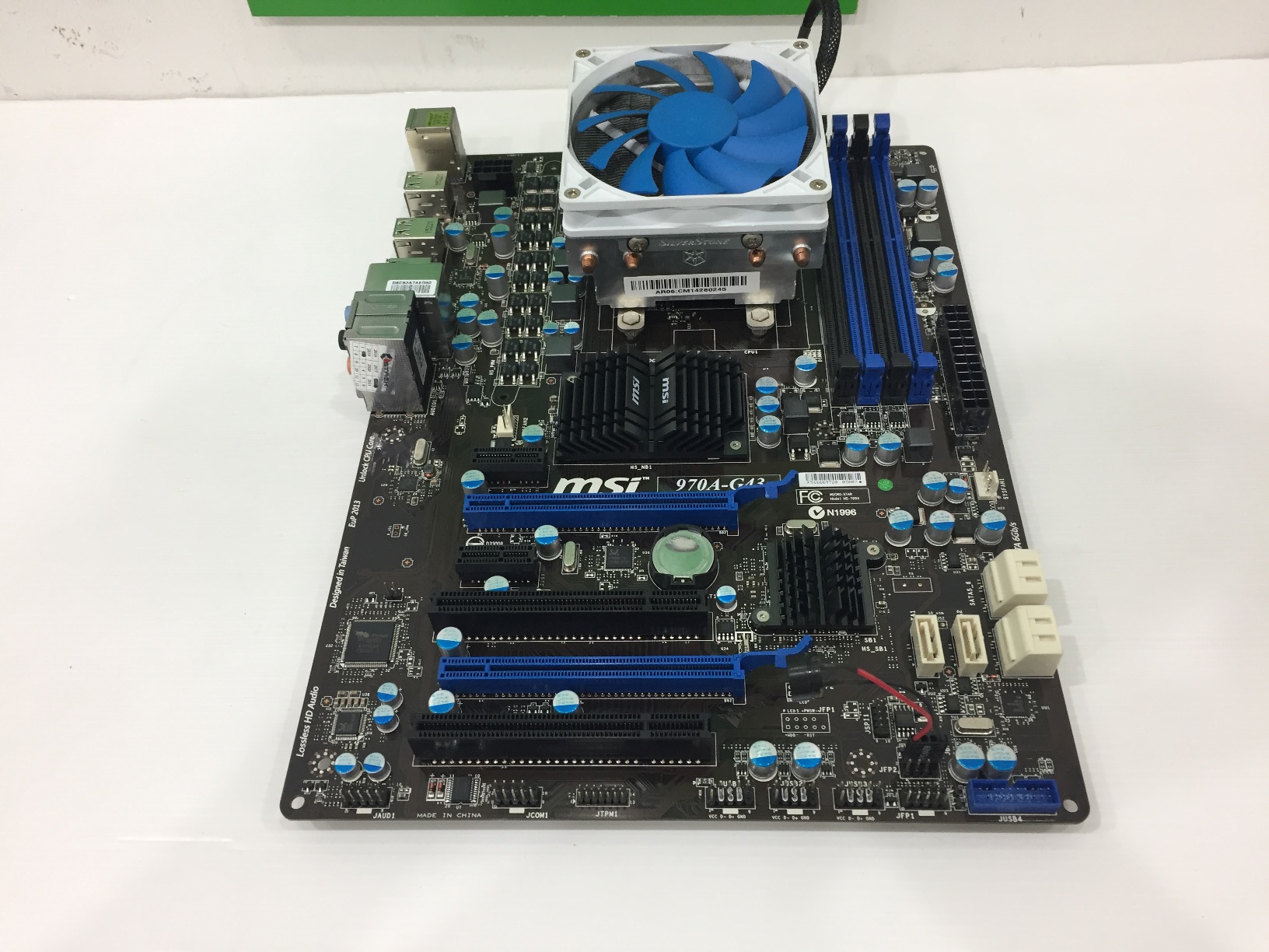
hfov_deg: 61.7
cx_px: 634
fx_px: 1063
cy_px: 476
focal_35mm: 29
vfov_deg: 48.2
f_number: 2.2
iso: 100
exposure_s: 1/33
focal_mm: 4.15
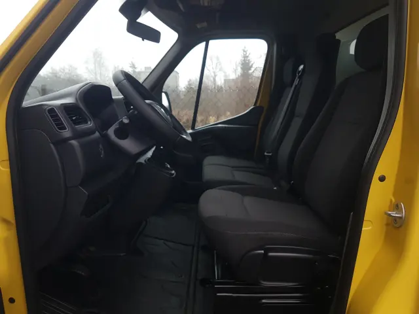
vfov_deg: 53.1
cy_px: 157
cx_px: 210
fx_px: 315
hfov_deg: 67.3
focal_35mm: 26
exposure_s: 1/50
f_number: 1.7
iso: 50
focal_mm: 4.2
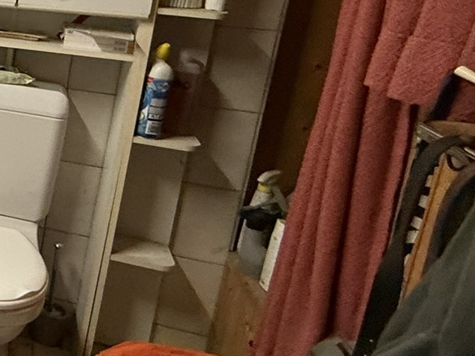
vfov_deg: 28.8
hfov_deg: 24.7
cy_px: 52
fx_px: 673
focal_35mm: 49
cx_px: -310
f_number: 2.2
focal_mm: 2.22
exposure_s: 1/50
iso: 320
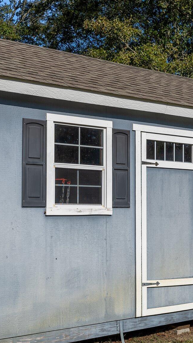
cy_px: 184
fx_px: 510
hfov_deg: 21.4
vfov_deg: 37.2
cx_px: 117
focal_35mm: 56
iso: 64
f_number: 7.1
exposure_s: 1/800
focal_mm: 30
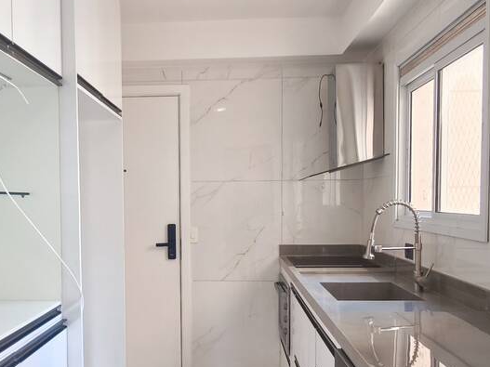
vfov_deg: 34.9
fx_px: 580
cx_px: 189
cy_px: 234
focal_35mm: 41
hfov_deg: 45.5
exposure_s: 1/40
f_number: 2.2
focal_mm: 1.91
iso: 200
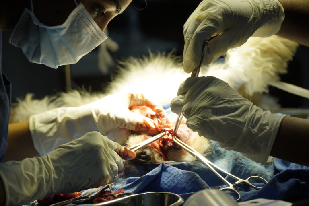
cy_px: 103
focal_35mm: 106
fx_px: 914
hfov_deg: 19.2
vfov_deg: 12.9
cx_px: 154
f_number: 4
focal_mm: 71
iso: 100
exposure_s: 1/160
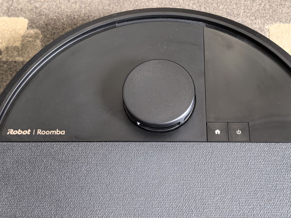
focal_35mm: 54
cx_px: 146
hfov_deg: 35.6
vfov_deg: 27.0
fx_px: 454
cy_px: 109
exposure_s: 1/33.3
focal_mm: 8.5
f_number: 2
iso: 320
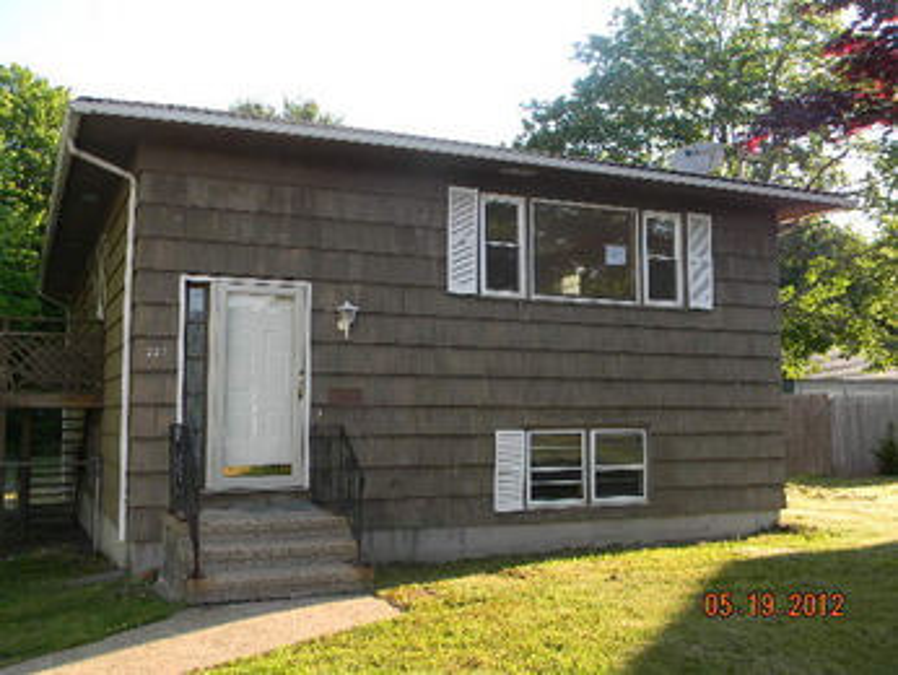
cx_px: 449
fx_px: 935
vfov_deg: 39.7
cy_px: 338
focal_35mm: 36
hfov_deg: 51.3
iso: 80
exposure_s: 1/136
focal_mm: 6.4
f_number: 3.7
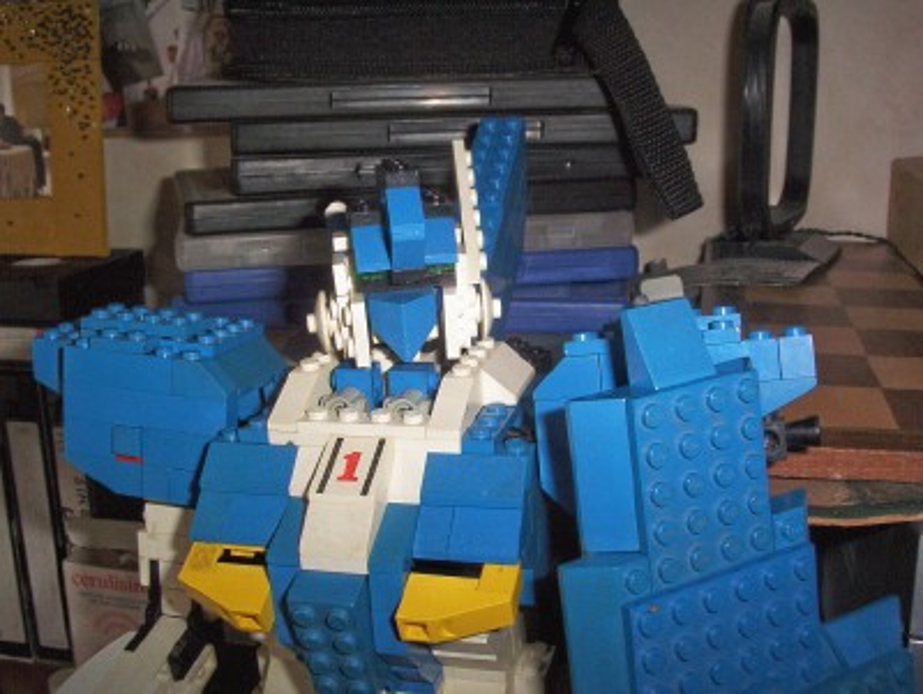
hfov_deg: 47.8
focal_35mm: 39
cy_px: 347
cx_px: 462
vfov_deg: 36.9
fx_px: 1041
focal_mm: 6
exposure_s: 1/30
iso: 140
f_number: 4.5
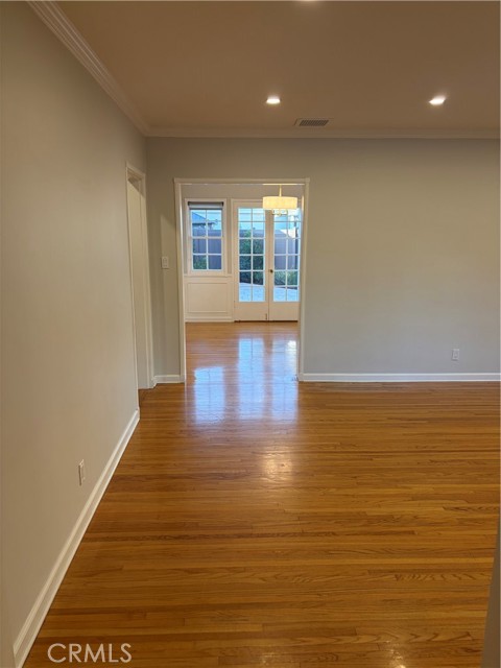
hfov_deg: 53.1
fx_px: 502
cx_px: 250
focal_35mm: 26
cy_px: 334
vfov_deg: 67.3
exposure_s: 1/120
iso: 125
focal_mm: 5.96
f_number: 1.6
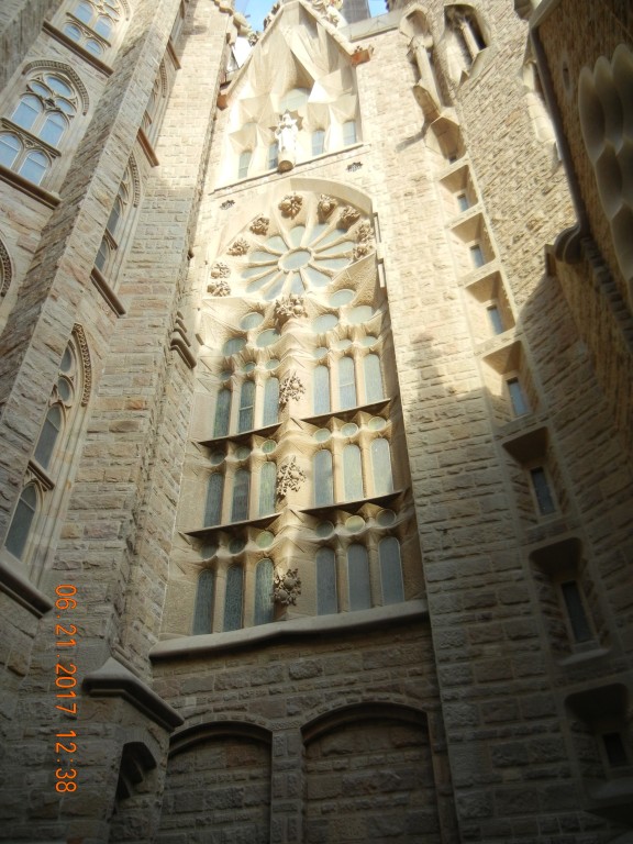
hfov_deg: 46.8
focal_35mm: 30
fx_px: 731
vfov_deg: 60.0
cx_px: 316
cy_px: 422
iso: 206
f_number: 3.5
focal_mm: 5.4
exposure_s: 1/250
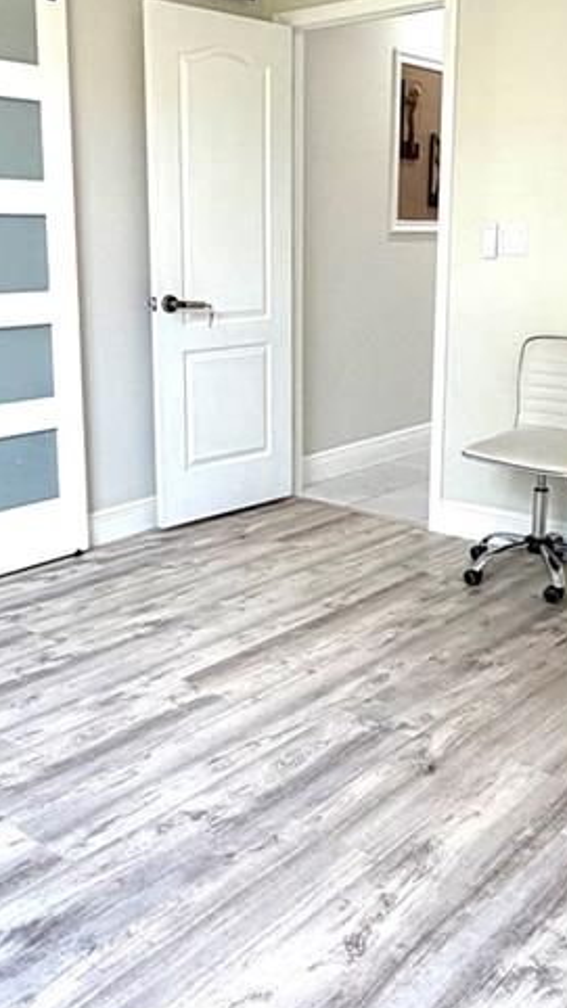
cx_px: 266
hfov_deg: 31.2
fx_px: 1016
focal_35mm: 38
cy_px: 448
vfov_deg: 52.7
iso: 125
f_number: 2.2
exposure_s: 1/99
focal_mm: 2.22
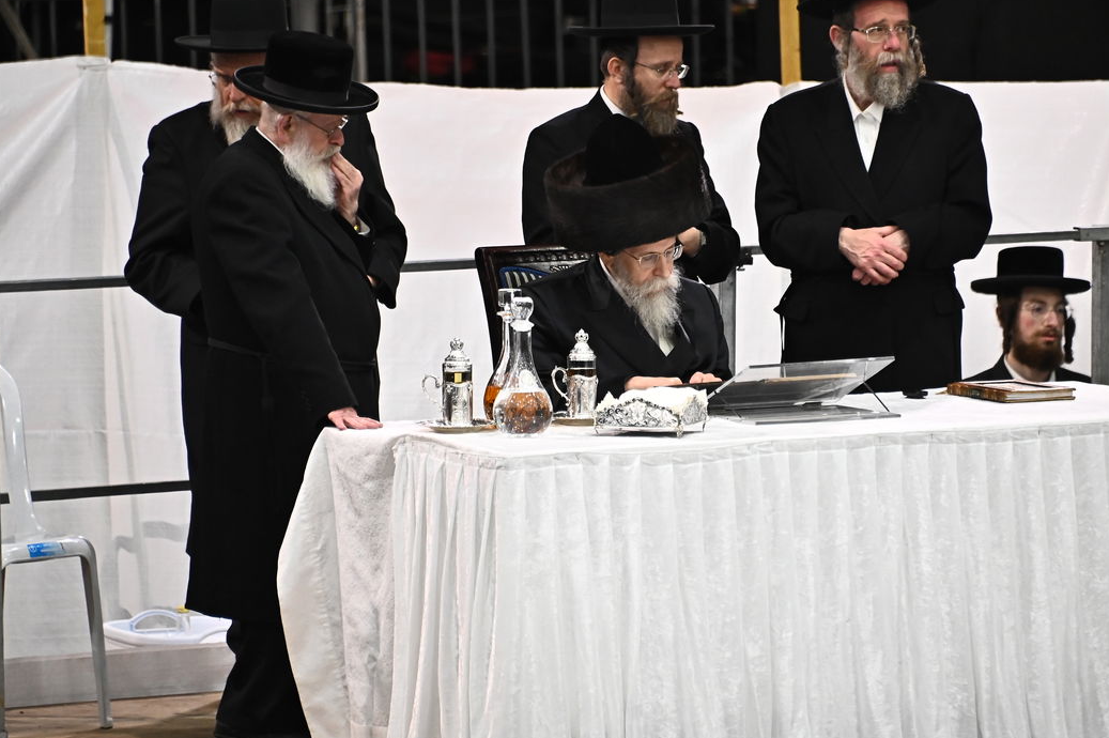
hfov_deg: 5.1
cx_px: 587
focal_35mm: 405
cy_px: 286
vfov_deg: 3.4
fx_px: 12468
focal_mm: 300
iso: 3200
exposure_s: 1/250
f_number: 5.6
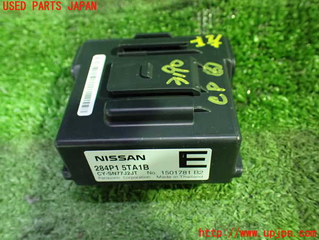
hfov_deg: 60.0
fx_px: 276
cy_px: 120
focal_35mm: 30
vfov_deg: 46.8
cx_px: 160
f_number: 2.3
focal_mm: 5.4
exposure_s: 1/30
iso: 1250
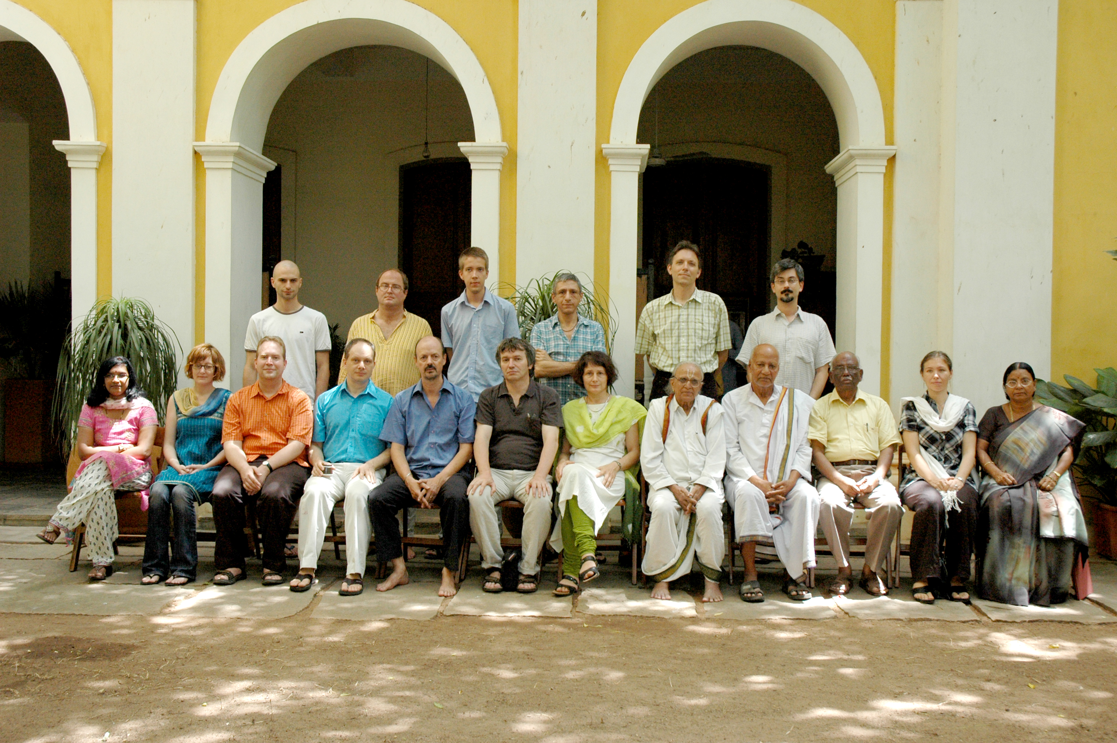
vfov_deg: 35.4
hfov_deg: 51.3
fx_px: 1162
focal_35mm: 38
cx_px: 558
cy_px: 372
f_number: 5.6
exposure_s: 1/125
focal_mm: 25
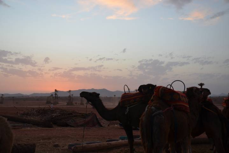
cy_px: 76
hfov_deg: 41.1
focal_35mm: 48
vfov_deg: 28.1
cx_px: 114
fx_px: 305
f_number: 5.6
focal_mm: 32
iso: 400
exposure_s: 1/125
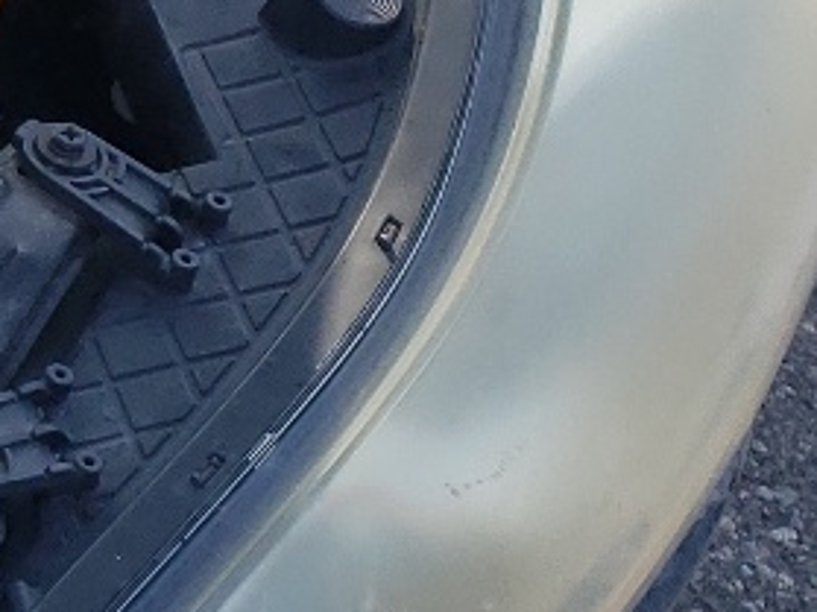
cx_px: -1432
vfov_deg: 9.7
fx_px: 3515
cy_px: -220
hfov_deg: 10.4
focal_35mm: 149
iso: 50
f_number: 1.5
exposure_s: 1/625
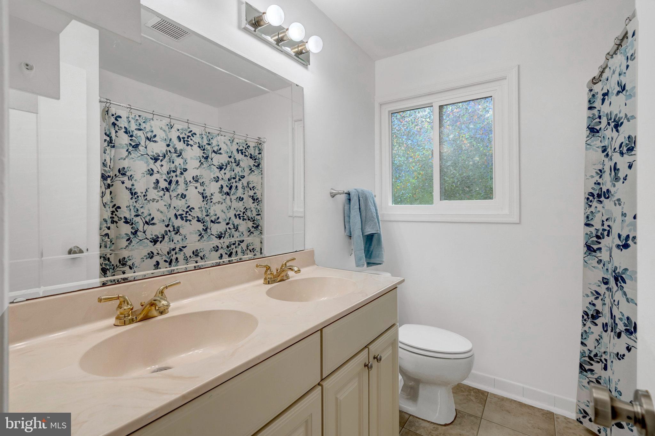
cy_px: 218
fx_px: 291
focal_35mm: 16
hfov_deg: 96.7
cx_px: 328
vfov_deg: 73.7
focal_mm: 16
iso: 1250
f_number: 8
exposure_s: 1/80
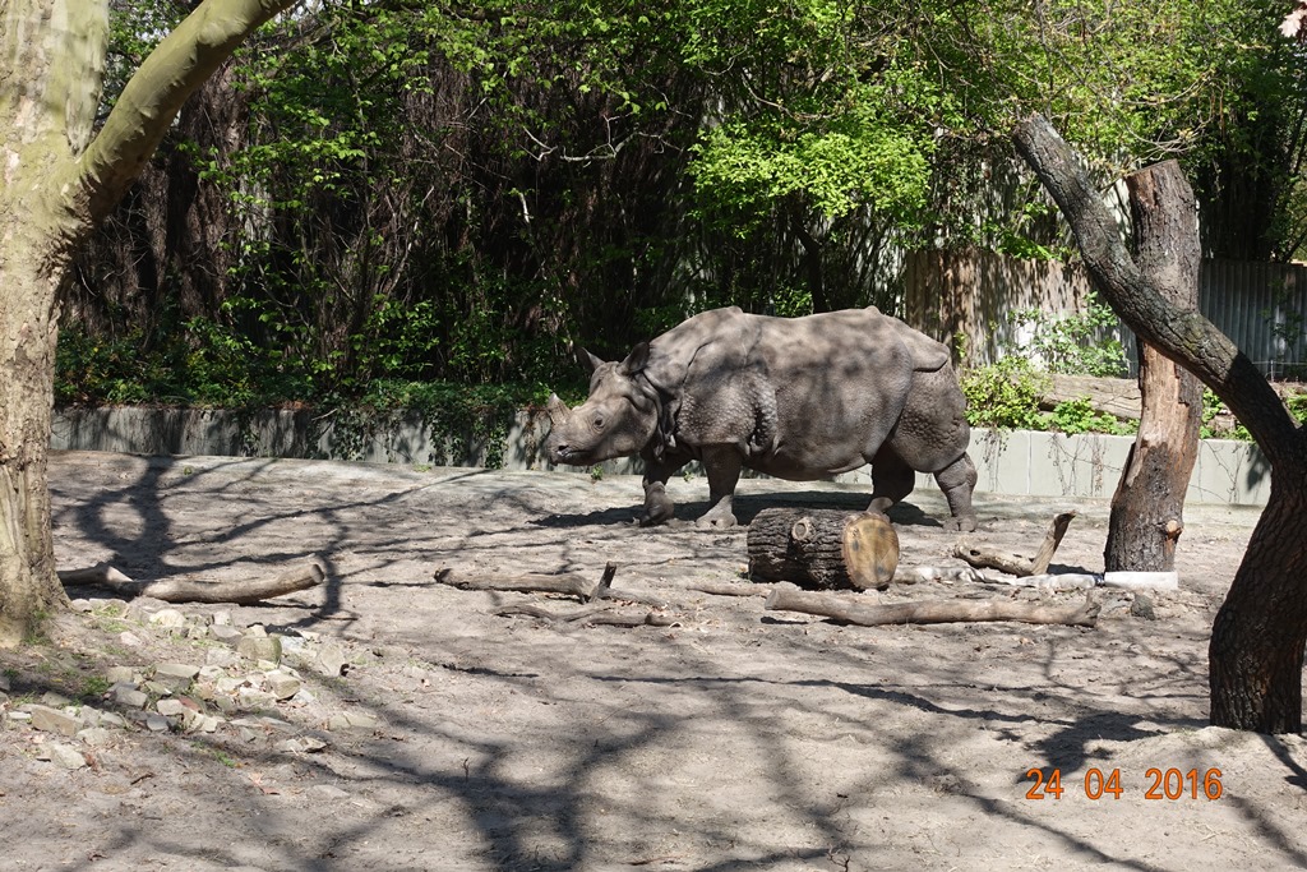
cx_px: 654
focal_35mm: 70
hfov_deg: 28.8
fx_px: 2542
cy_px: 436
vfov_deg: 19.5
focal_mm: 25.7
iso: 125
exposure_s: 1/200
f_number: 5.6
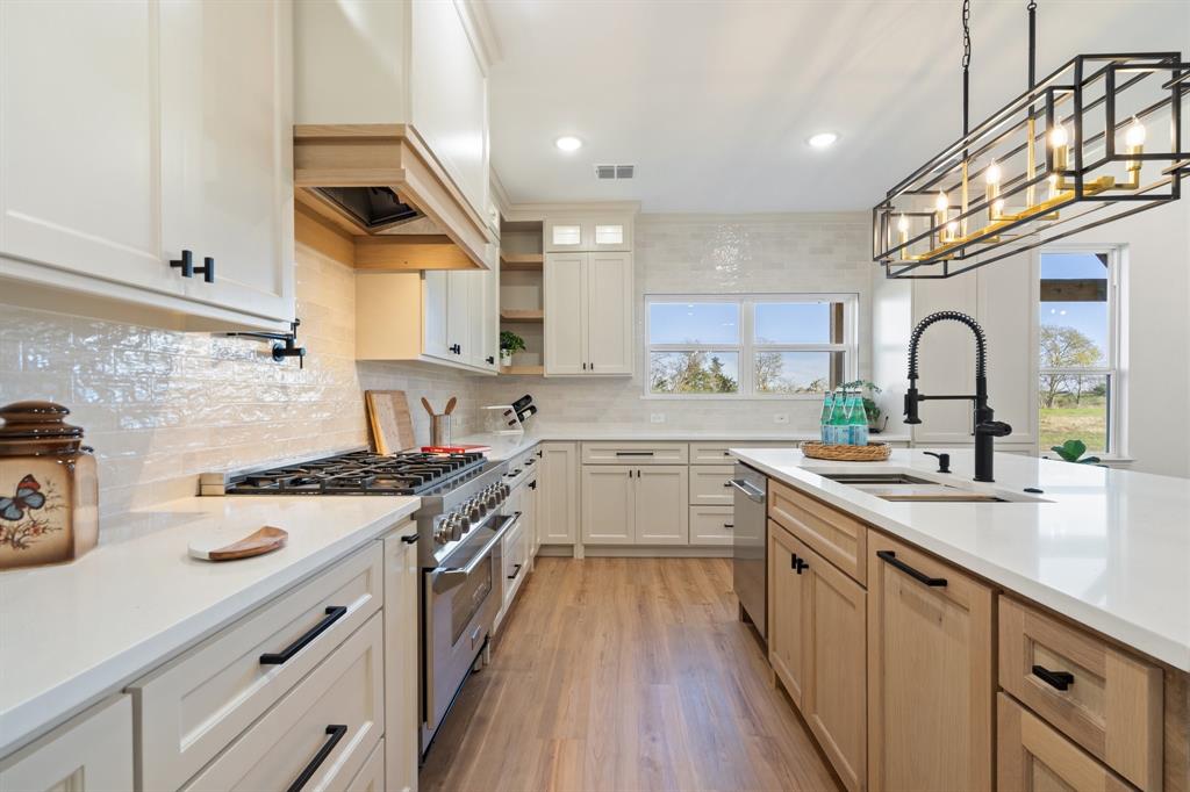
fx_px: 529
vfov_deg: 73.7
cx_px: 595
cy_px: 396
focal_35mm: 16
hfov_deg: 96.8
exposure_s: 1/6
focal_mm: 16
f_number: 8
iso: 400
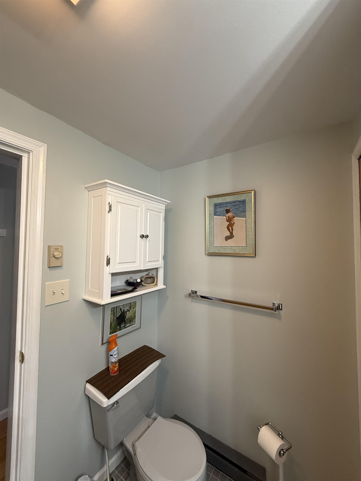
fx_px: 195
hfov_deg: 85.7
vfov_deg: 102.1
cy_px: 240
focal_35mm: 14
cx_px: 180
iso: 200
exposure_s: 1/60
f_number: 2.2
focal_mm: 2.22
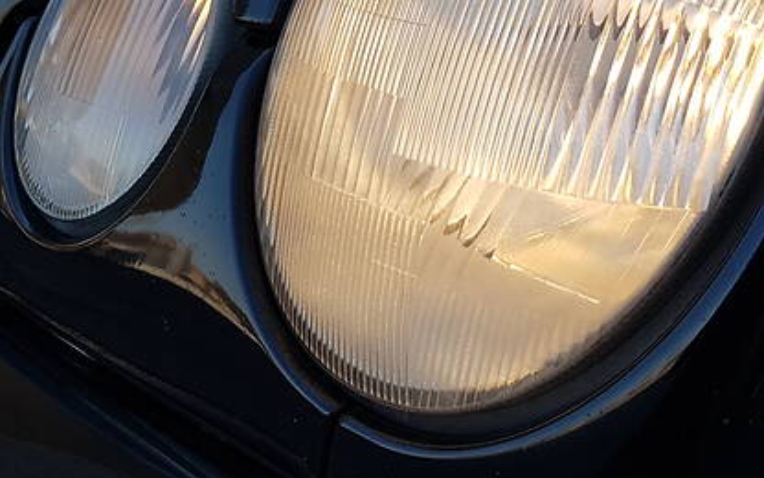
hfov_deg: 38.1
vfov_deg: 23.5
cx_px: 323
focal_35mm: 53
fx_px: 1104
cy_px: 7
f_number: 1.7
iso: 40
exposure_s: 1/646
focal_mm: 4.3
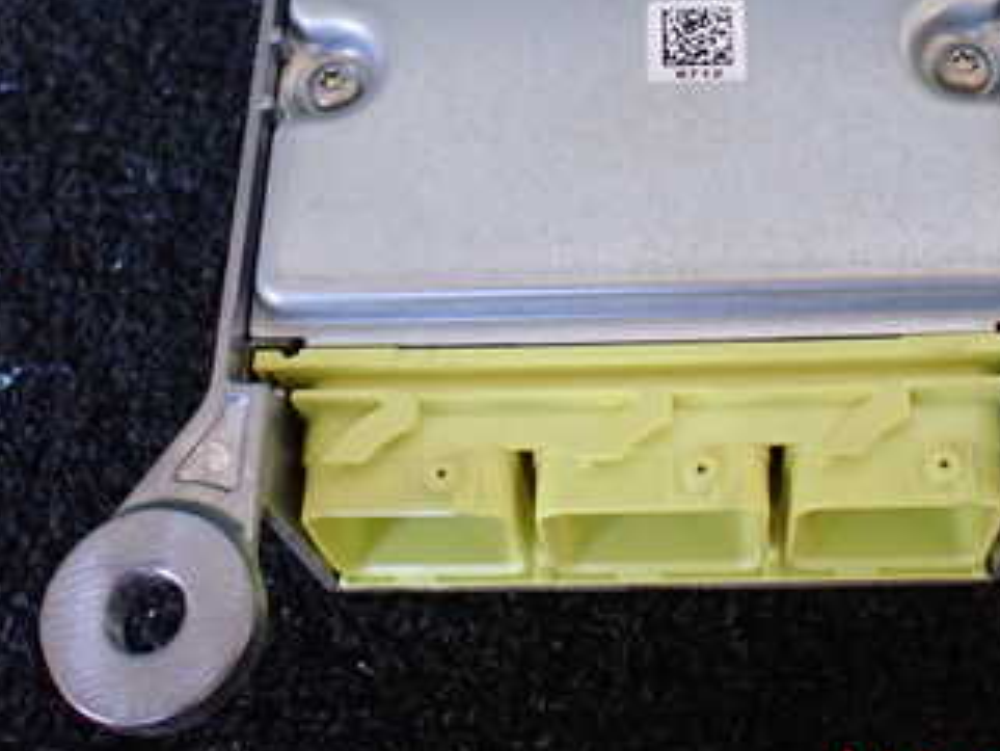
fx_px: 1618
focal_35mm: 56
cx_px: 611
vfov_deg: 25.5
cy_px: 122
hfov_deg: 34.2
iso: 500
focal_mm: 5.4
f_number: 2.3
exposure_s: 1/125
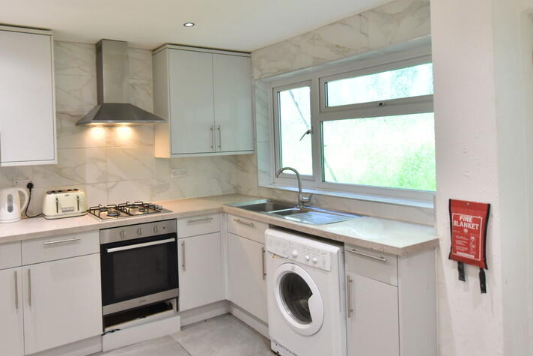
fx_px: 351
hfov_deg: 72.0
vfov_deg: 53.0
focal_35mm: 24
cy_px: 130
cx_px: 174
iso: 500
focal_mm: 11
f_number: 3.5
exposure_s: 1/25
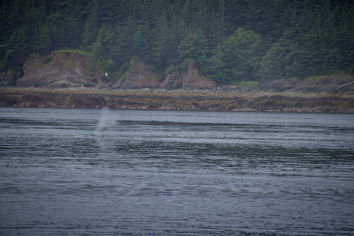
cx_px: 177
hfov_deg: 6.9
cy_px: 118
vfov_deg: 4.6
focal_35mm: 300
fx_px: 2950
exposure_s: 1/640
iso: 180
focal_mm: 300
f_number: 5.6
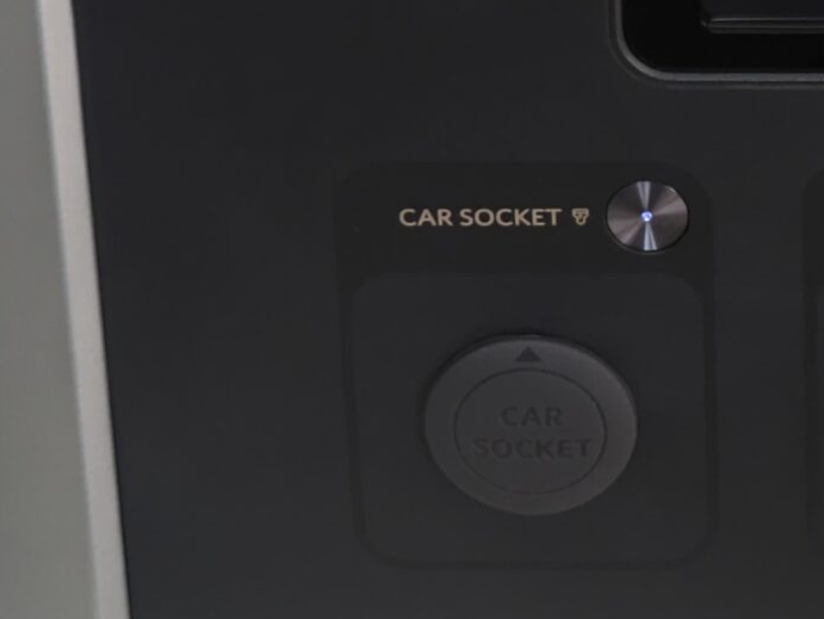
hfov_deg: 10.2
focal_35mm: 189
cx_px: 1085
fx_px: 4501
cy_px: -155
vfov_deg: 7.8
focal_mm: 5.43
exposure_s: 1/33.3
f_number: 1.89
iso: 68
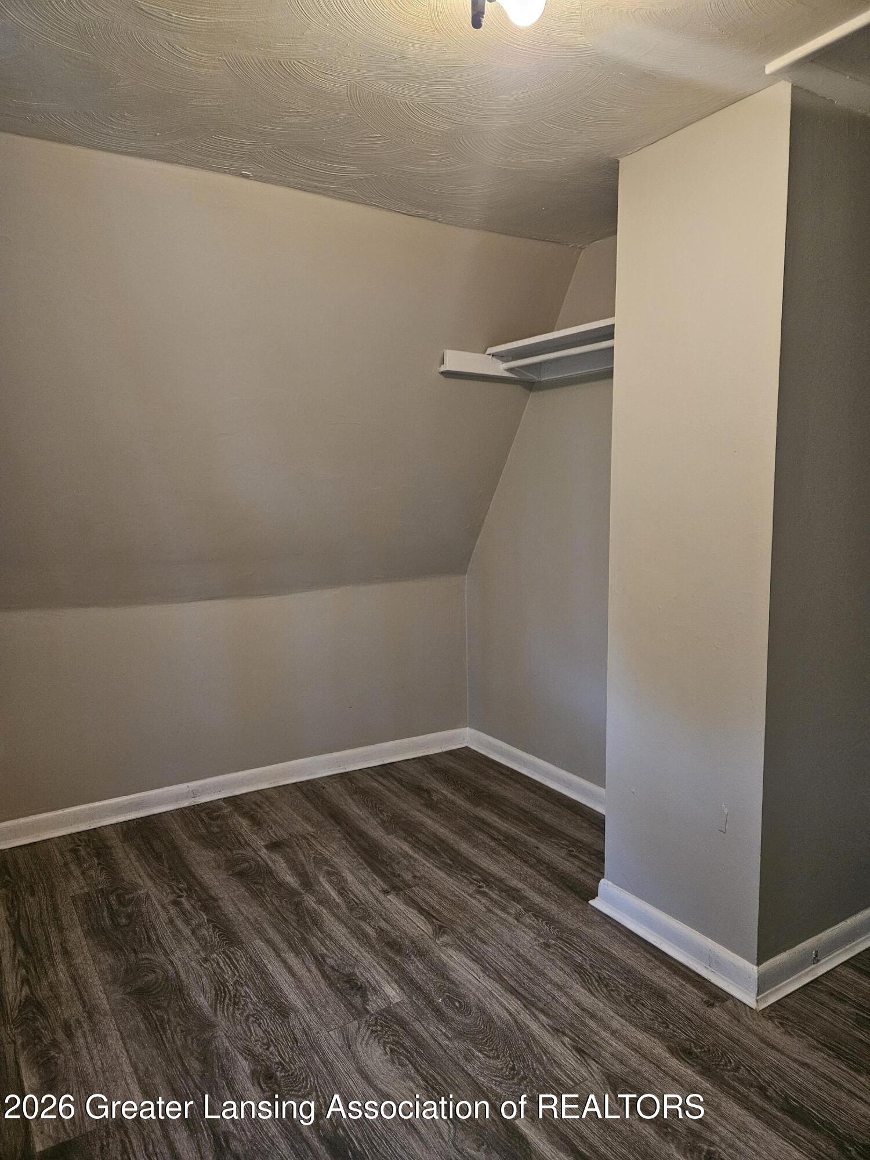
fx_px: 771
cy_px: 580
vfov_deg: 73.9
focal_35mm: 23
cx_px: 435
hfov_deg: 58.9
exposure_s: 1/40
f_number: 1.8
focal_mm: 5.4
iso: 500
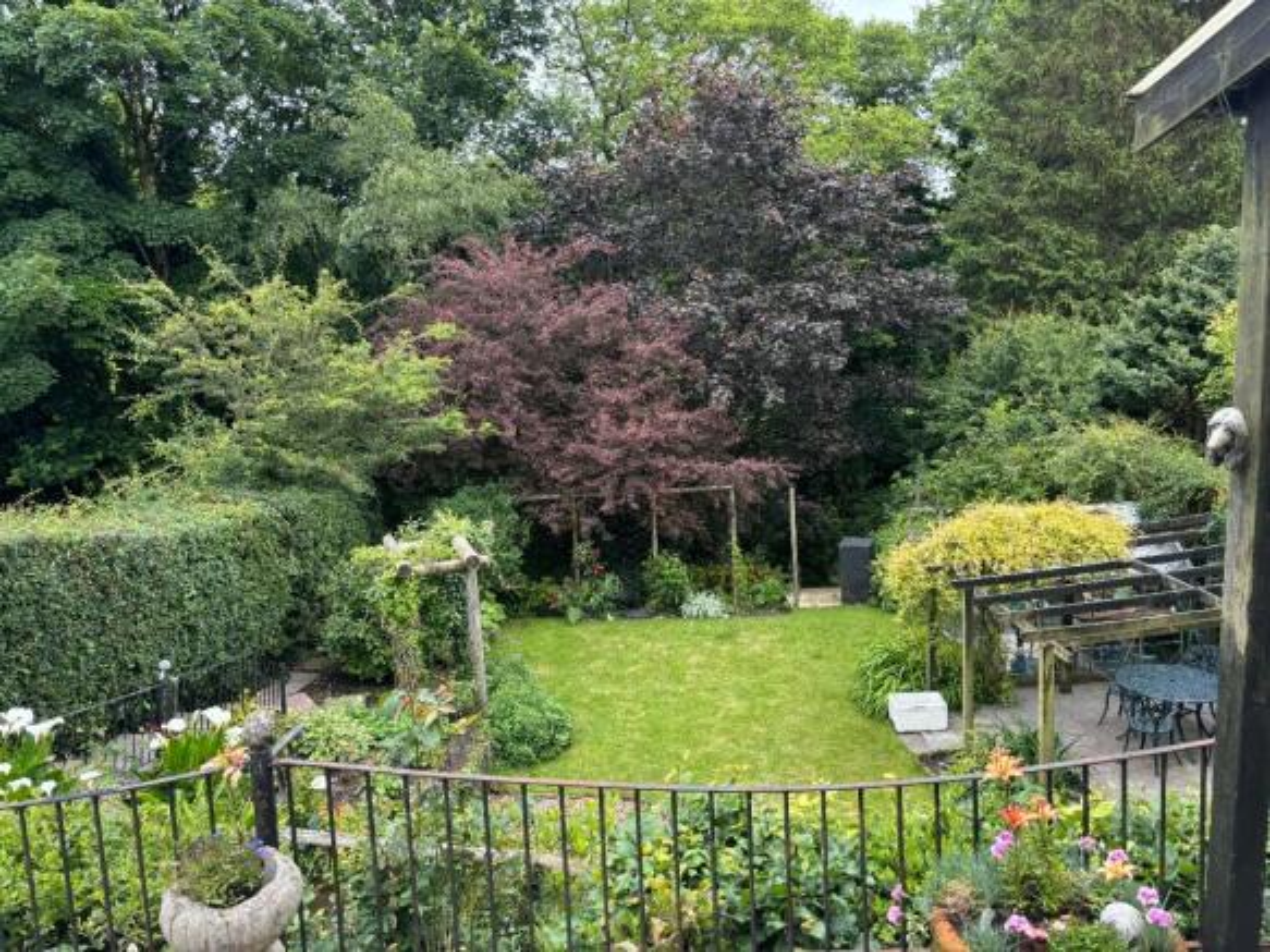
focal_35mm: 26
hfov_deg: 67.3
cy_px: 476
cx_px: 635
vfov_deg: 53.0
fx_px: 954
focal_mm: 5.96
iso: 50
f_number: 1.6
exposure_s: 1/505
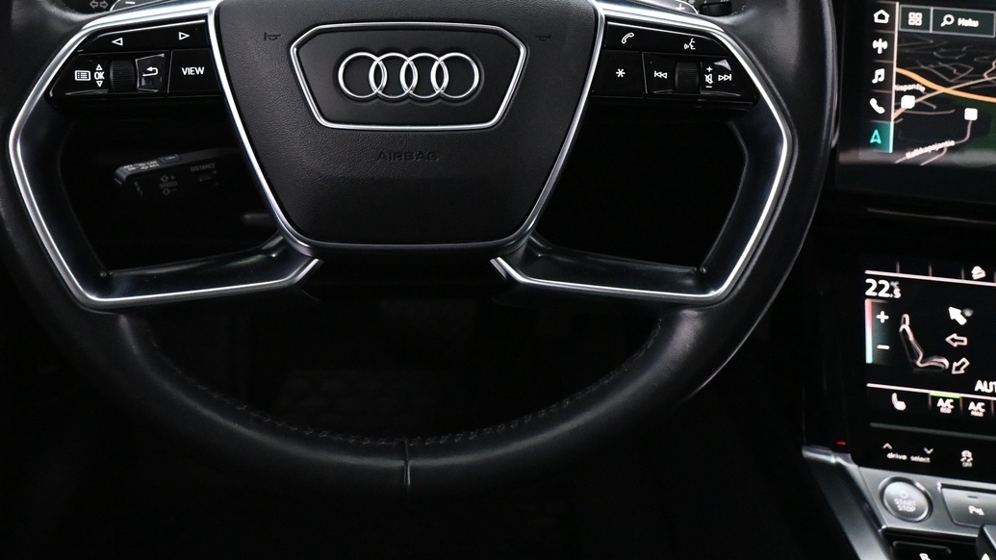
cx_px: 457
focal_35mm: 42
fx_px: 1104
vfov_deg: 27.6
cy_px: 71
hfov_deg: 48.5
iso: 5000
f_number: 3.5
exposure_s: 1/60
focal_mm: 17
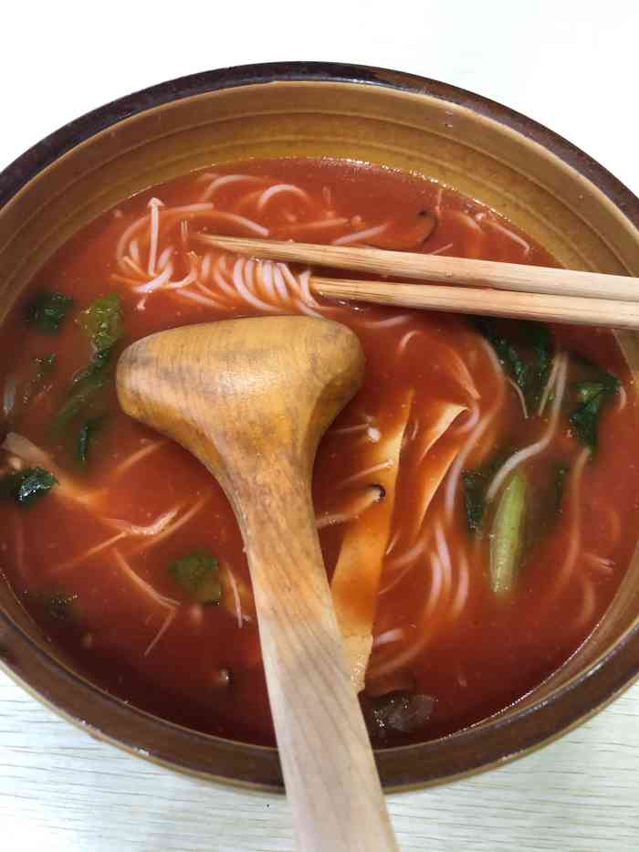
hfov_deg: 49.8
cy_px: 426
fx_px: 689
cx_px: 320
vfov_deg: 63.4
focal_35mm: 28
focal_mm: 4
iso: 100
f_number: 1.8
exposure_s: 1/14
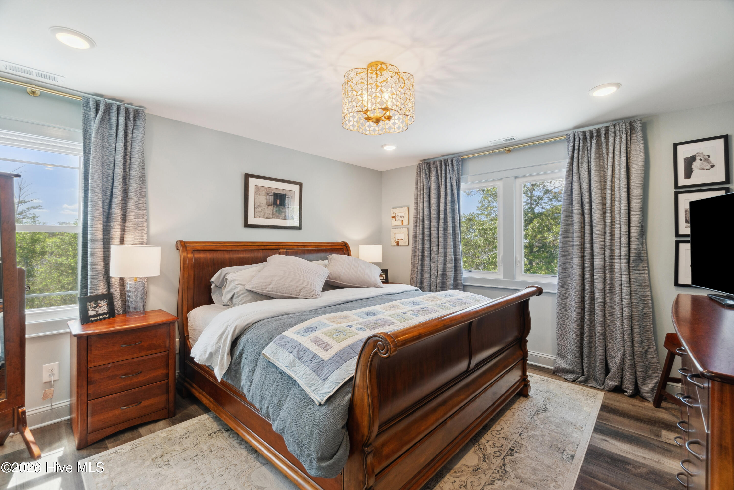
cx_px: 367
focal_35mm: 15
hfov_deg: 100.4
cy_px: 245
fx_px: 306
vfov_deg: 77.3
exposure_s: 1/6
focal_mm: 10
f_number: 8
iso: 250
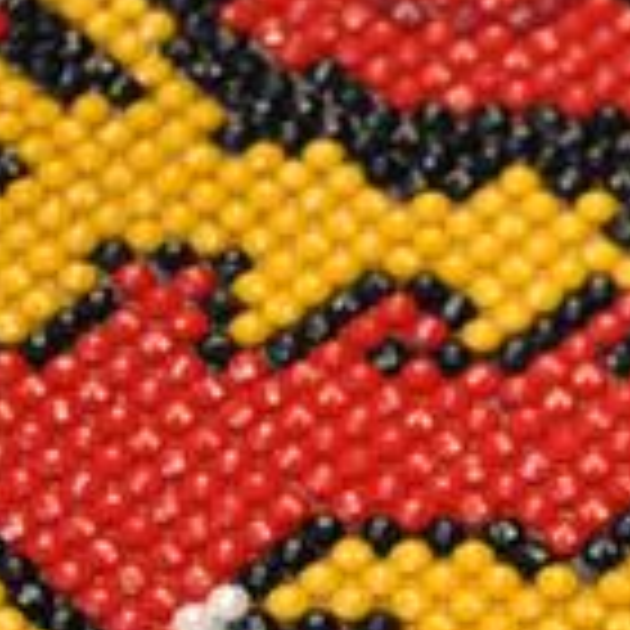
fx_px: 4719
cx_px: 1062
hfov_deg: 7.5
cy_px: 922
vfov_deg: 7.5
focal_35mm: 229
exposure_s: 1/60
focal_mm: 35
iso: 360
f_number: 5
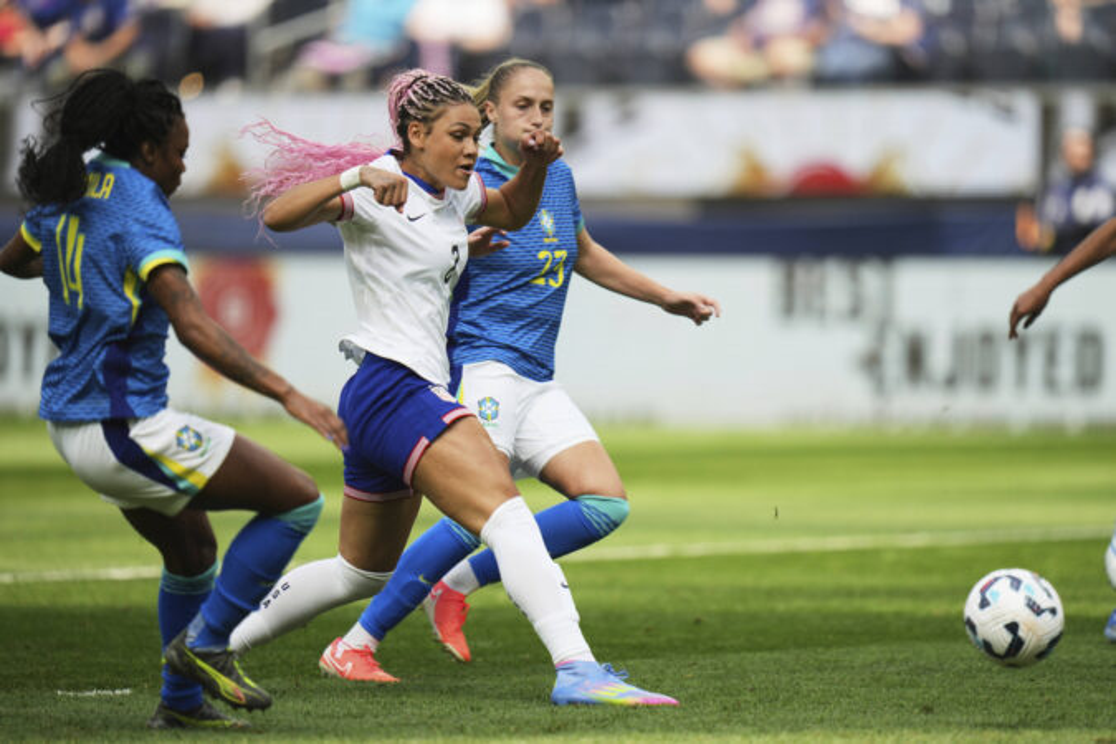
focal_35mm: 400
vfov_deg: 3.4
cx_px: 558
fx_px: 12399
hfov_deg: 5.2
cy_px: 372
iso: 400
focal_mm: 400
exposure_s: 1/2000
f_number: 2.8
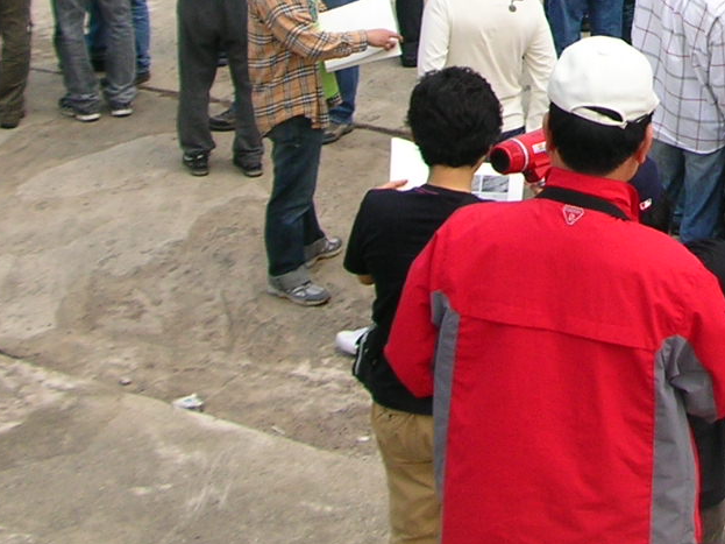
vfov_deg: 12.4
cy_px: -206
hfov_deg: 16.5
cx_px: 844
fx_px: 2408
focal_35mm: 115
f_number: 8.5
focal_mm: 5.8
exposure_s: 1/66.8
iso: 50
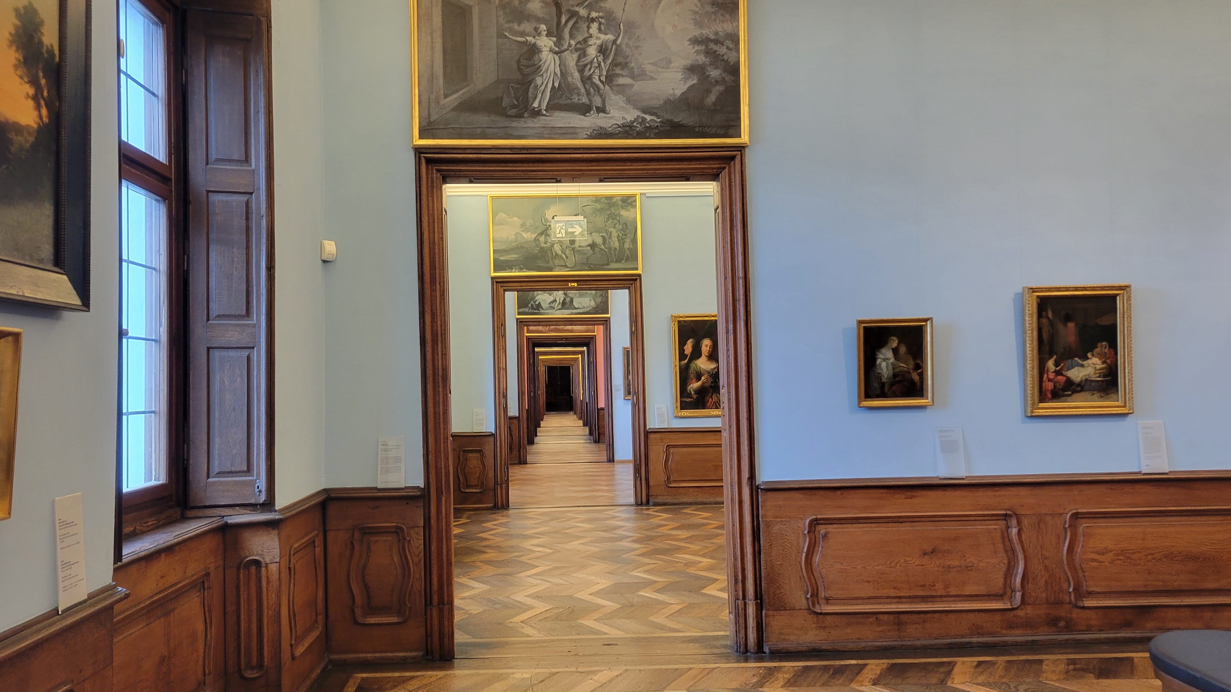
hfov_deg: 64.3
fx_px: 979
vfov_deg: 38.9
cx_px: 613
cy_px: 357
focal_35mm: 30
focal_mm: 5.4
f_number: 1.8
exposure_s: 1/50
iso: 200
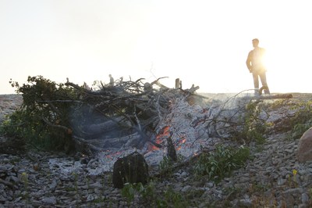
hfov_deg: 49.6
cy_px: 104
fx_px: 338
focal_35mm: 39
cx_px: 156
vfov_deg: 34.2
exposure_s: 1/125
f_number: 6.3
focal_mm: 26
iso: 100
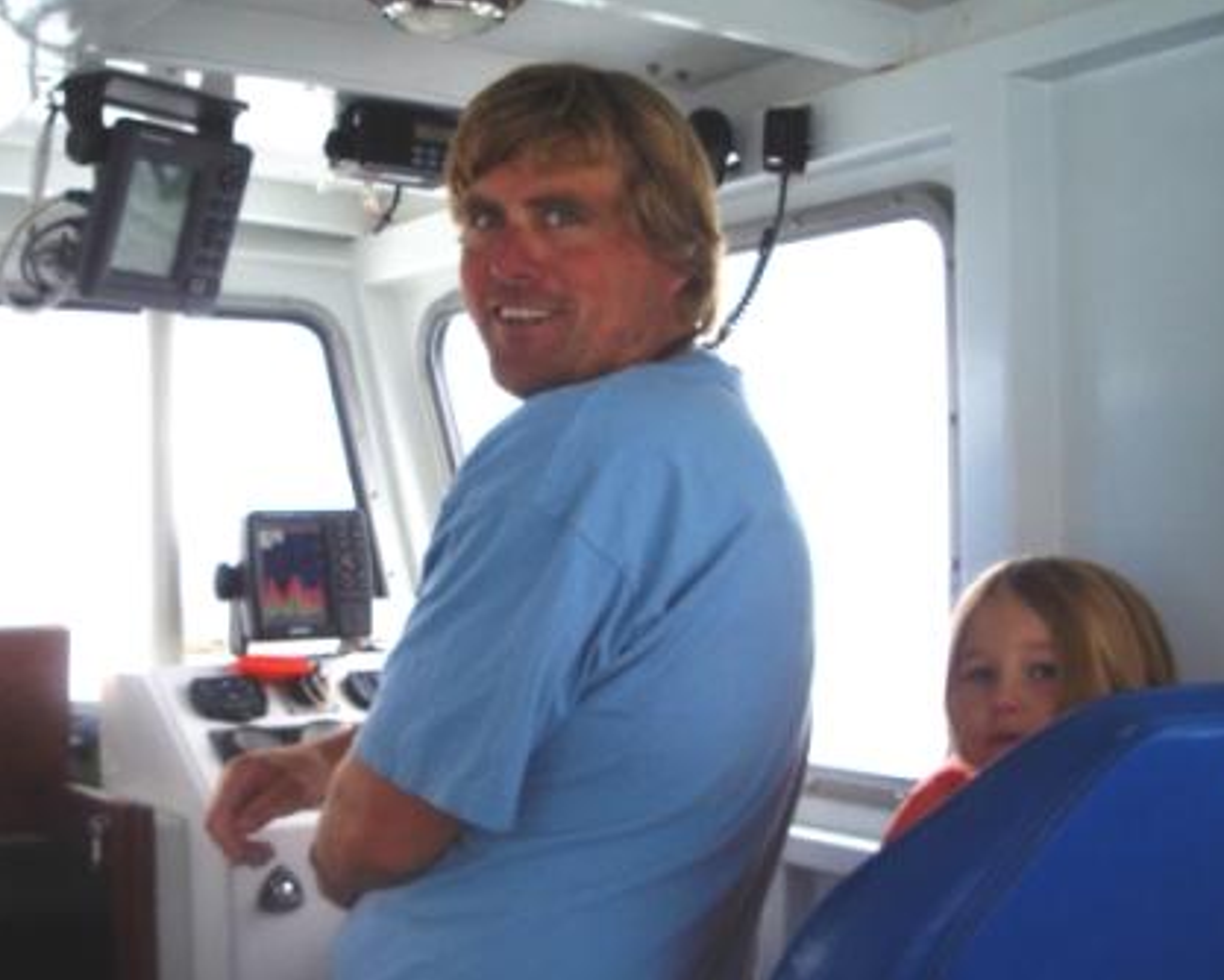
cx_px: 599
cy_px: 490
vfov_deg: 34.9
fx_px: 1558
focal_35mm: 43
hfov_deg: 42.9
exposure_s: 1/250
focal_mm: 6.8
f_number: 2.8
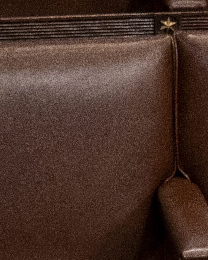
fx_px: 8245
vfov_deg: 1.8
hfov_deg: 1.4
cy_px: 324
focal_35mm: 1071
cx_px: 349
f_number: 2.8
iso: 3200
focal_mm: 200
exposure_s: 1/125
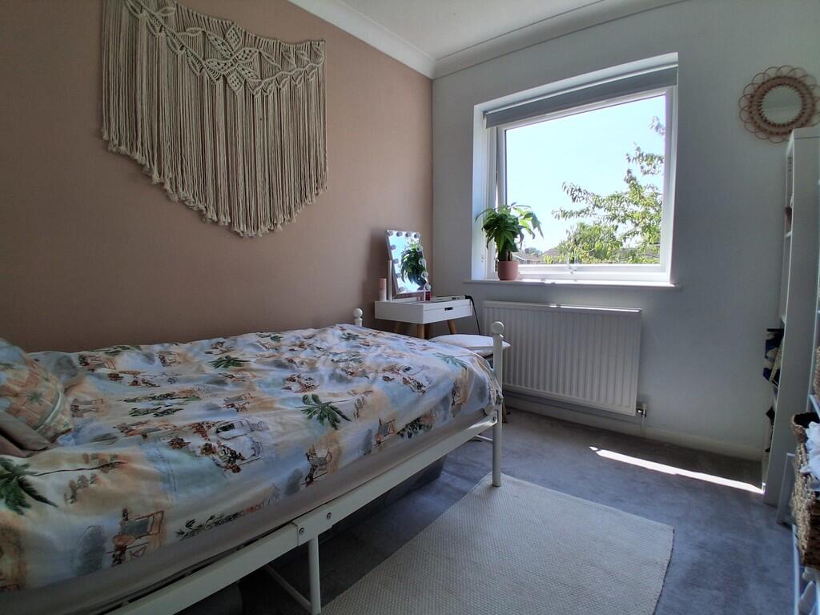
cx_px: 410
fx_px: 403
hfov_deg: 91.0
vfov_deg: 74.7
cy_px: 308
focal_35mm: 17
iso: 50
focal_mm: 1.4
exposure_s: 1/276
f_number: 2.2
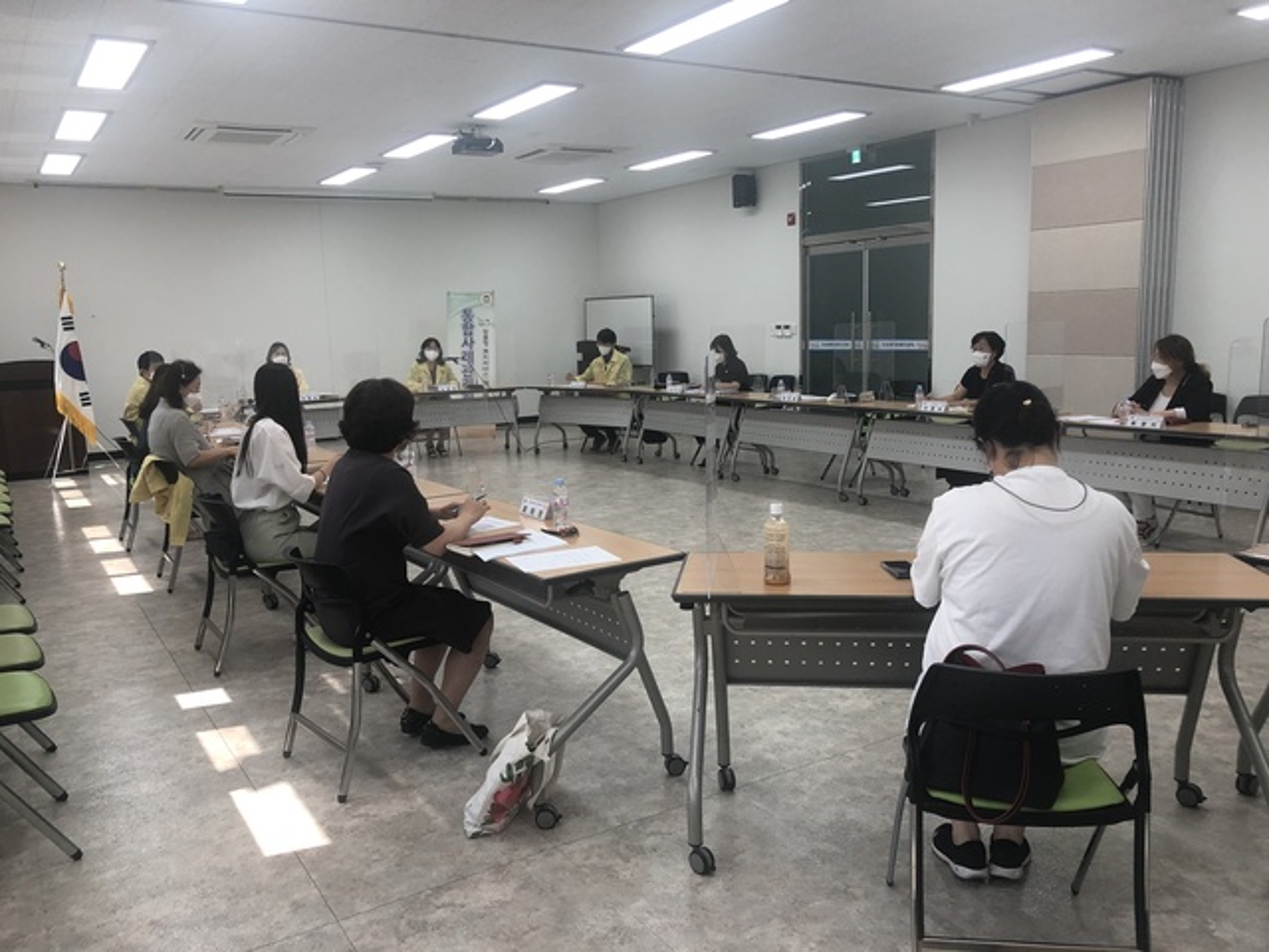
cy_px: 476
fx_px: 1026
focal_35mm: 28
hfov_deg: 63.4
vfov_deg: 49.7
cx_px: 634
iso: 25
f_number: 1.8
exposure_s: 1/40
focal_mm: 3.99
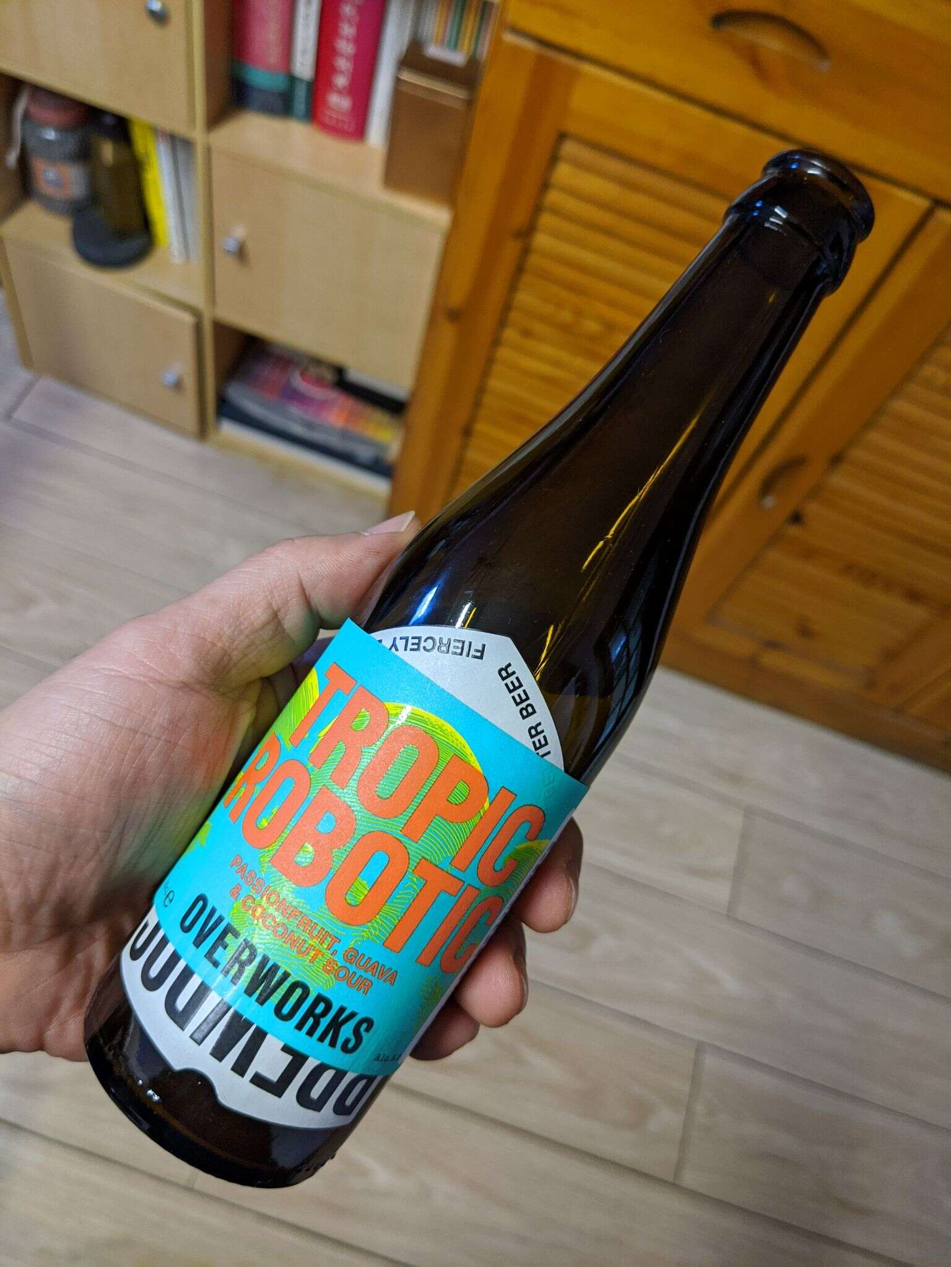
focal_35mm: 27
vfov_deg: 65.3
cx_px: 476
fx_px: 989
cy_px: 634
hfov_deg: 51.4
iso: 145
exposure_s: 1/23.8
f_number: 1.73
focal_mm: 4.38
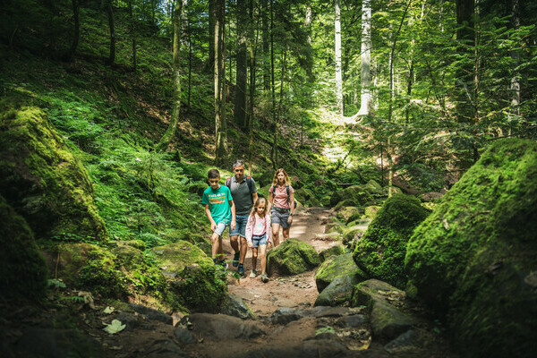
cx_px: 268
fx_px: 477
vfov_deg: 41.1
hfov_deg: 58.7
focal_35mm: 32
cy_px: 179
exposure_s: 1/250
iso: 500
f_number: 3.5
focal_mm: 32
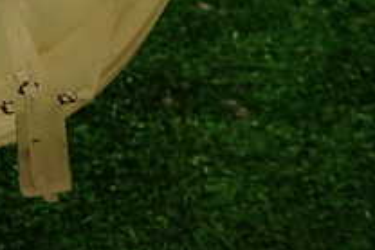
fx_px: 782
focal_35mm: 75
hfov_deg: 23.1
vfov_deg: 17.0
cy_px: -86
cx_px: -146
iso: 100
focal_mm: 4.5
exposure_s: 1/100
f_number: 2
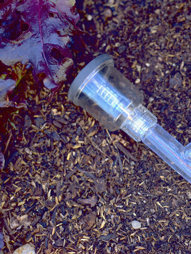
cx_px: 163
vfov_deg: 26.7
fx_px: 537
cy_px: 127
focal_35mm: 73
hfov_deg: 19.9
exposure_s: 1/800
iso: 200
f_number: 2
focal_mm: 50
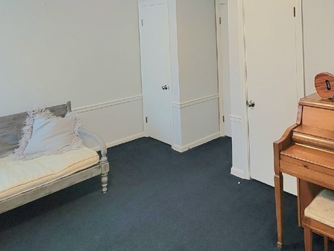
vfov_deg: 46.1
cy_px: 37
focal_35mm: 28
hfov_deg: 61.5
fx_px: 270
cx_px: 229
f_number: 2.2
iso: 400
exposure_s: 1/60.2
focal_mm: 2.2
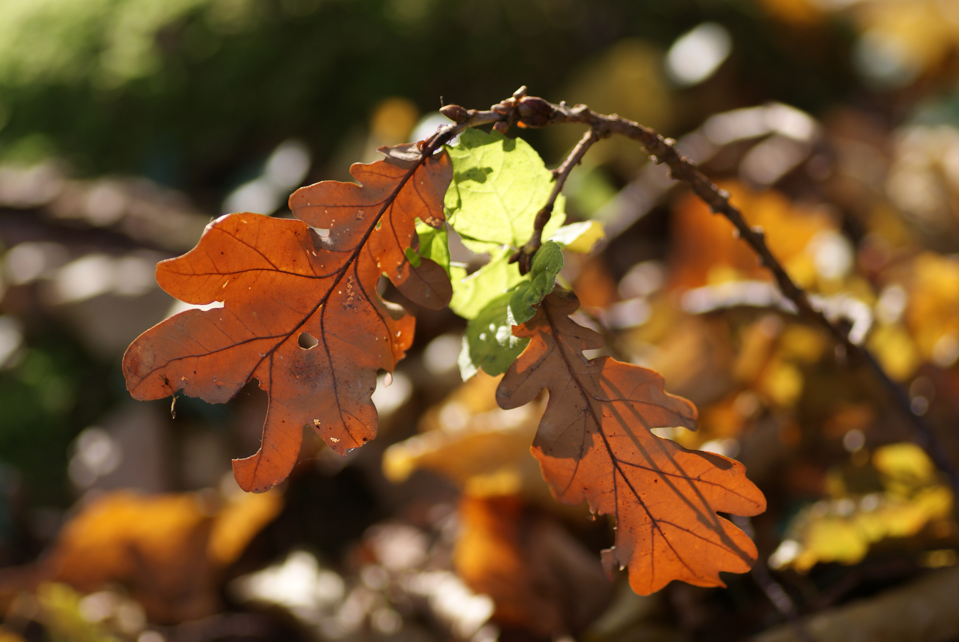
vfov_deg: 10.2
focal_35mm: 135
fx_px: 3601
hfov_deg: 15.2
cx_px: 480
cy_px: 321
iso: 125
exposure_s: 1/160
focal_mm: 90
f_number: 2.8
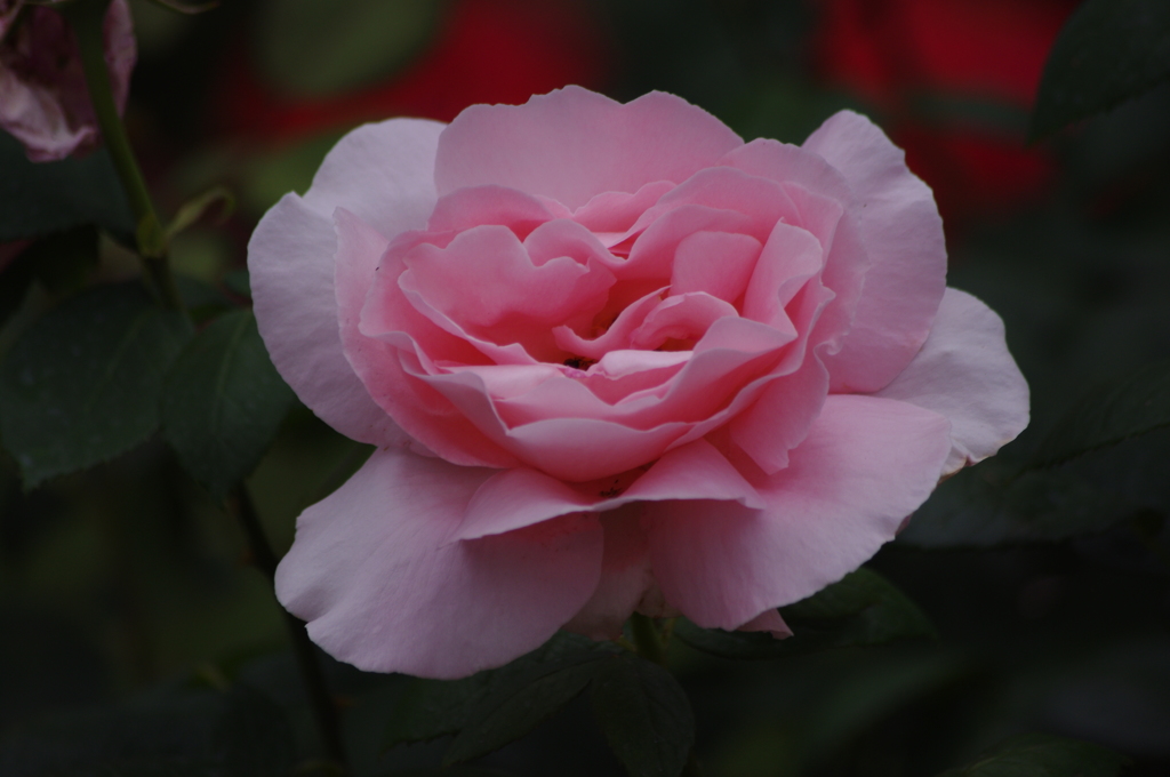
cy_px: 388
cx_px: 585
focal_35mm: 315
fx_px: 10224
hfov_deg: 6.5
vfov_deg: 4.4
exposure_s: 1/125
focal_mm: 210
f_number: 5.6
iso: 200
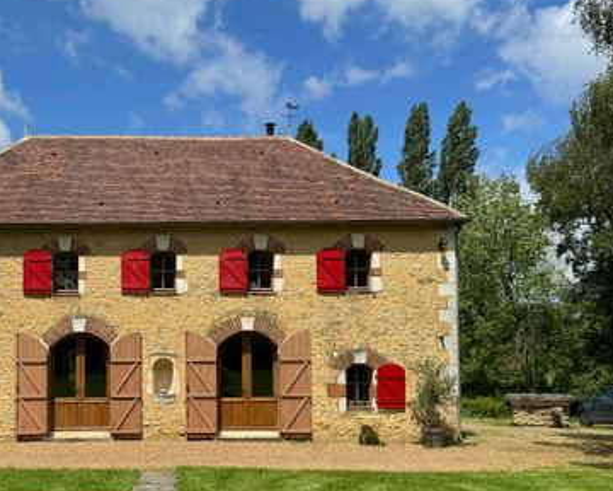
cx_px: 153
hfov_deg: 45.2
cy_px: 331
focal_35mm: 39
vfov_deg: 37.8
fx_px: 708
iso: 80
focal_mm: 6.76
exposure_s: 1/5814
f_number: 1.78
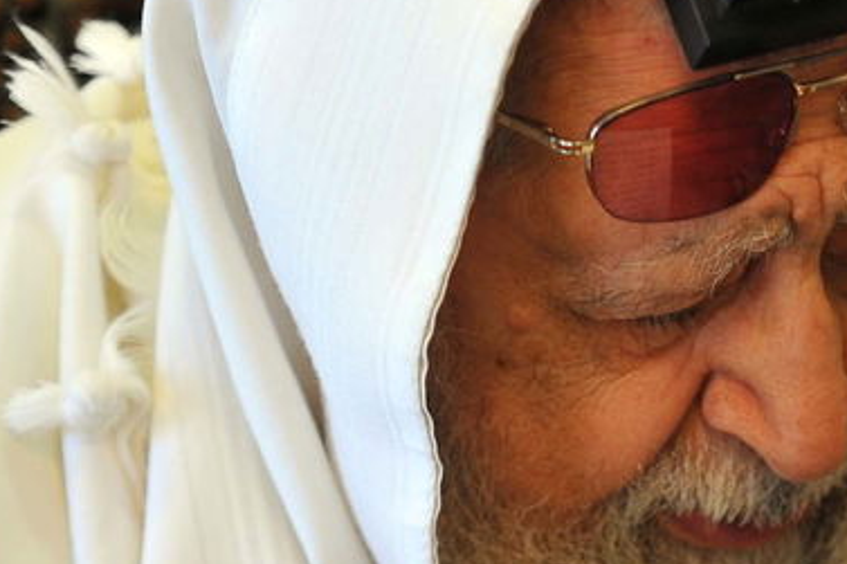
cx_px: 935
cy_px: 401
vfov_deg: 3.5
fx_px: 9171
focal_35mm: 390
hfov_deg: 5.3
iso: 800
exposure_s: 1/160
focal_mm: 105
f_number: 2.8
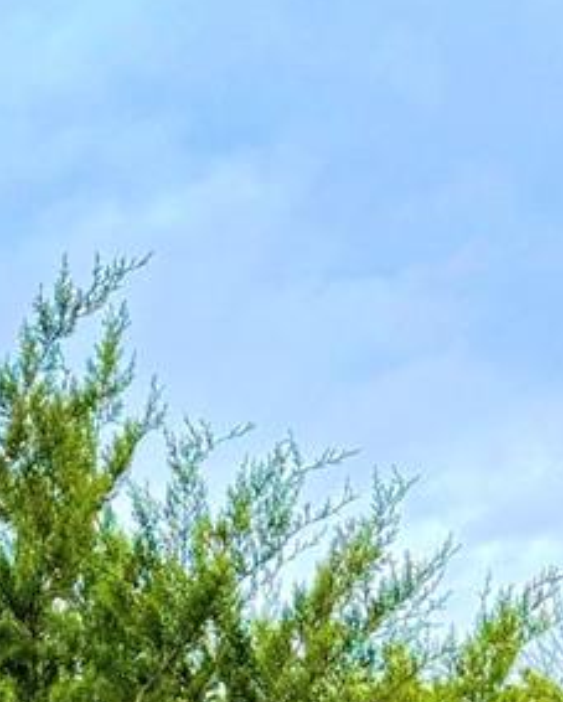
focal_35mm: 127
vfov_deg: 14.2
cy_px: 1057
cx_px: -146
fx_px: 2641
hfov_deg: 11.9
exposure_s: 1/2331
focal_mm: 6.76
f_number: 1.78
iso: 80
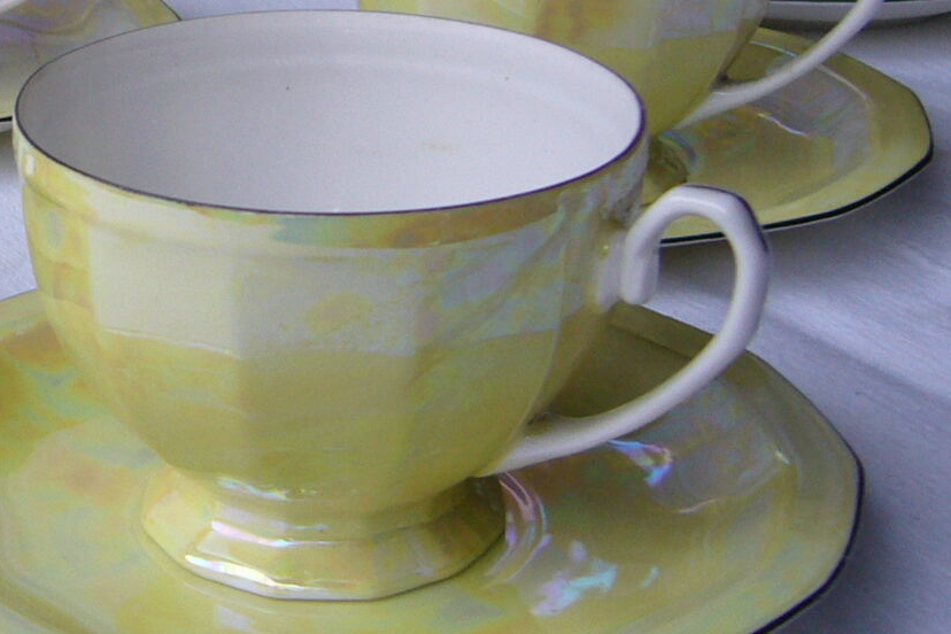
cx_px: -8
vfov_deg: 15.1
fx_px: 2377
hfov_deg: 21.8
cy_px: 92
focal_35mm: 90
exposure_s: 1/8
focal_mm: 5.8
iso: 80
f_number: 2.8
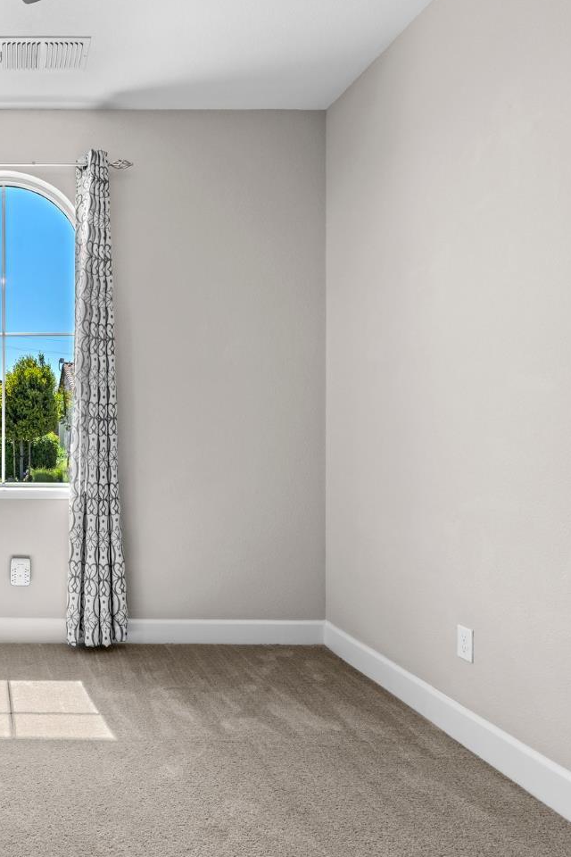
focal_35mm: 25
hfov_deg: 43.9
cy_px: 433
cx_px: 2
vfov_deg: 71.5
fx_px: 595
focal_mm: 16
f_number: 8
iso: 400
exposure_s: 1/15
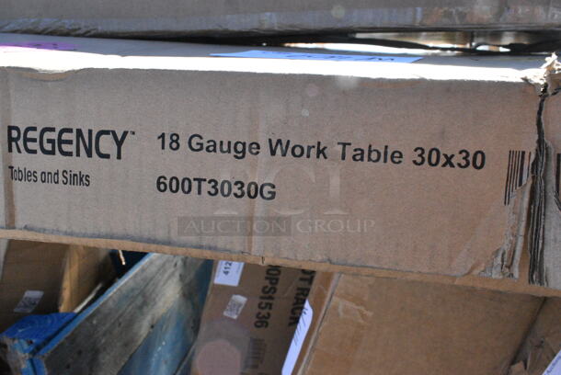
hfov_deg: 61.9
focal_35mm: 30
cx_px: 280
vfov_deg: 43.7
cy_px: 188
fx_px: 468
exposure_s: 1/1000
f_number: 16
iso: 6400
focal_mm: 20
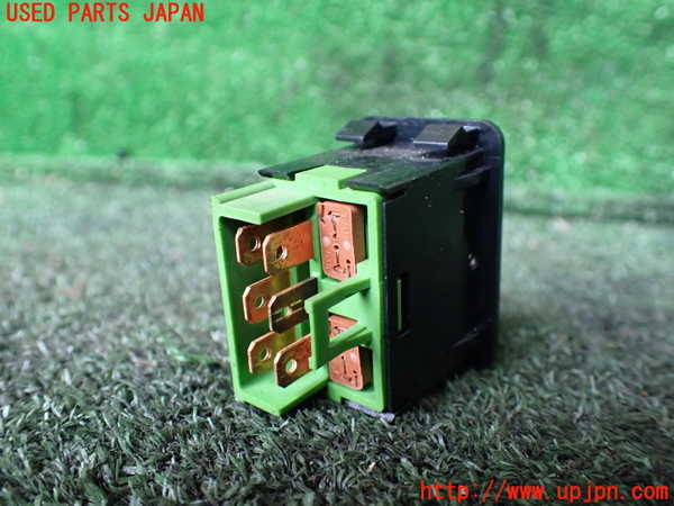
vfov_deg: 46.8
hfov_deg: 60.0
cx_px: 337
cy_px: 253
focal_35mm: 30
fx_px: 584
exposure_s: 1/40
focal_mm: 5.4
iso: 800
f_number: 2.3
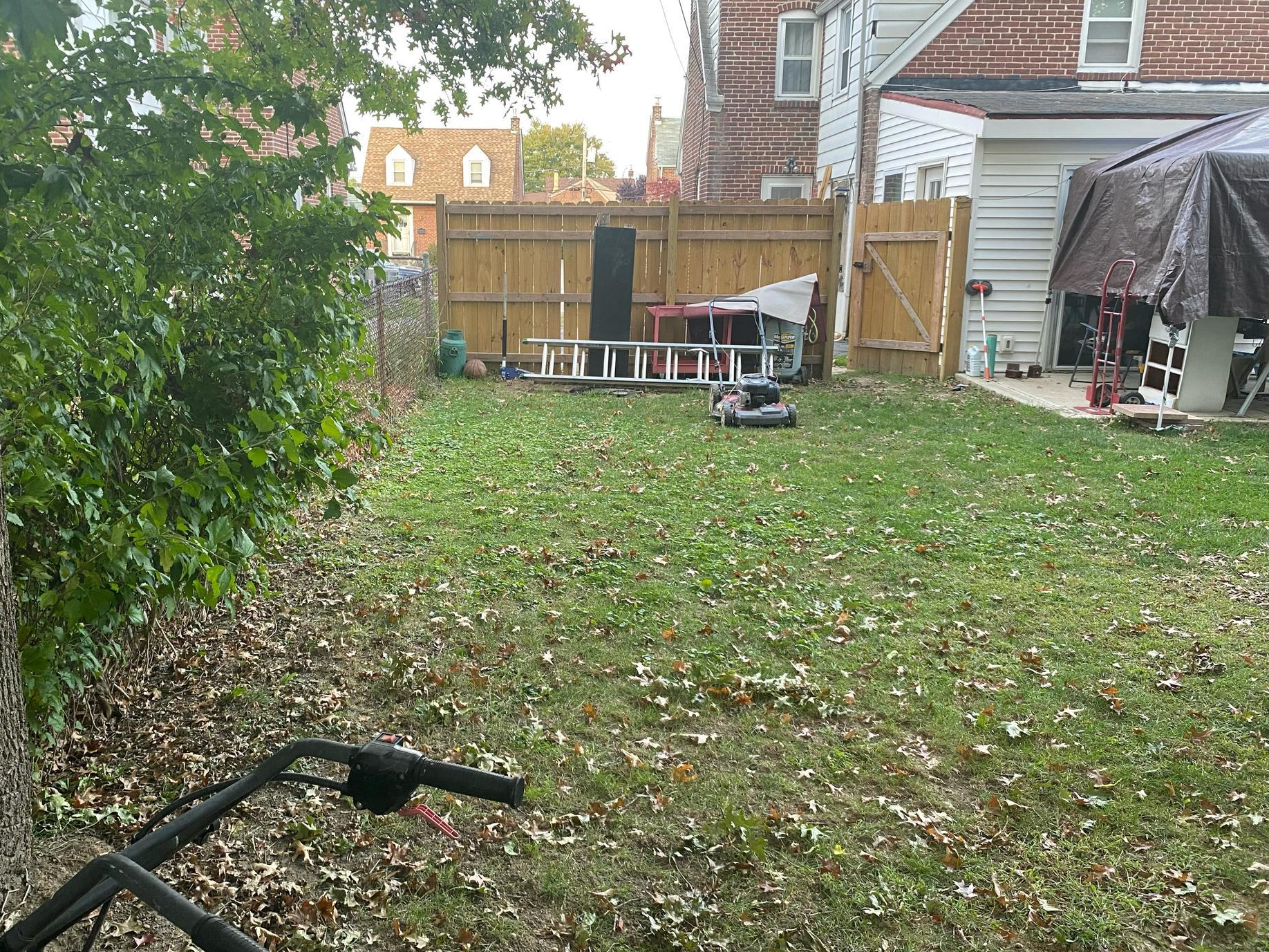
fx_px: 1063
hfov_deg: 61.5
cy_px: 486
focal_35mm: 29
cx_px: 574
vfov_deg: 48.2
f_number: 1.8
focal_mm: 4.25
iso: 125
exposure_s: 1/96
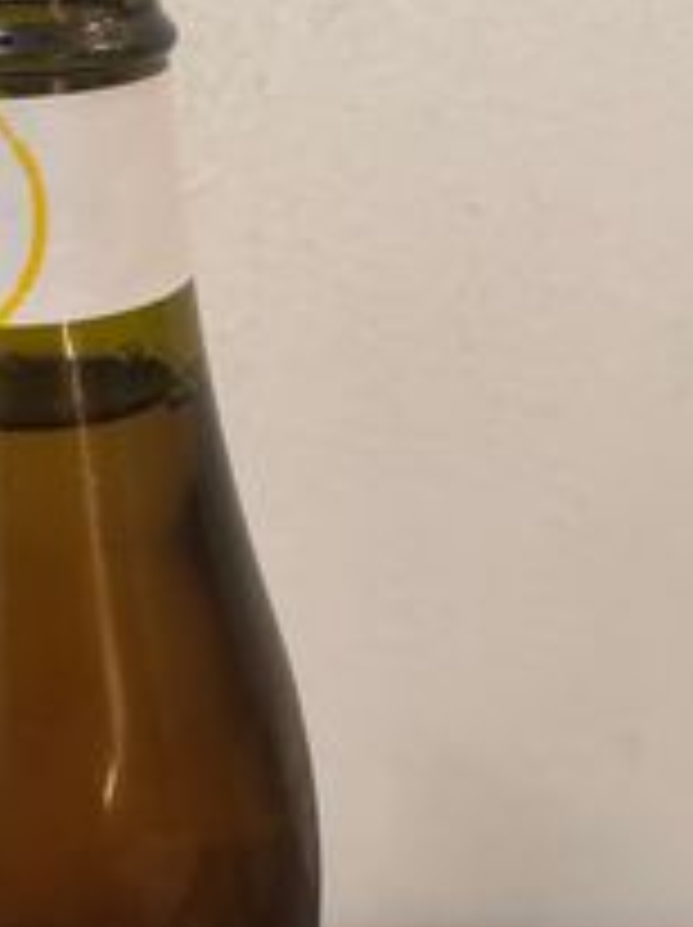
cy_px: 765
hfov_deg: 25.5
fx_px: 1498
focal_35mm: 56
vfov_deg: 33.2
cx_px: 126
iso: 320
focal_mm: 5.54
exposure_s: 1/100
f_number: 1.8
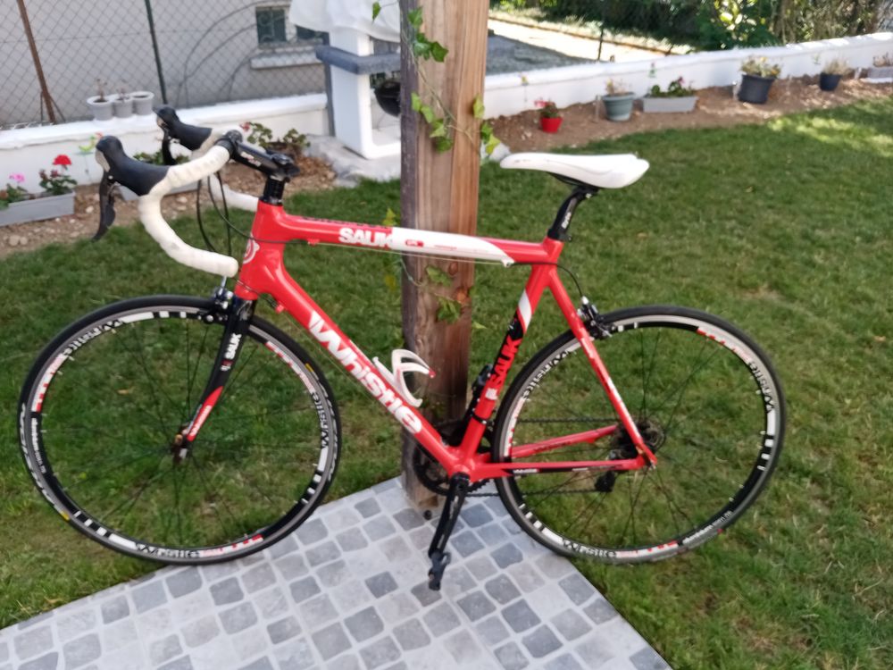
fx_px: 671
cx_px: 446
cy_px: 335
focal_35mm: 26
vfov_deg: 53.1
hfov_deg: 67.3
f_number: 1.8
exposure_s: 1/336
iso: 104
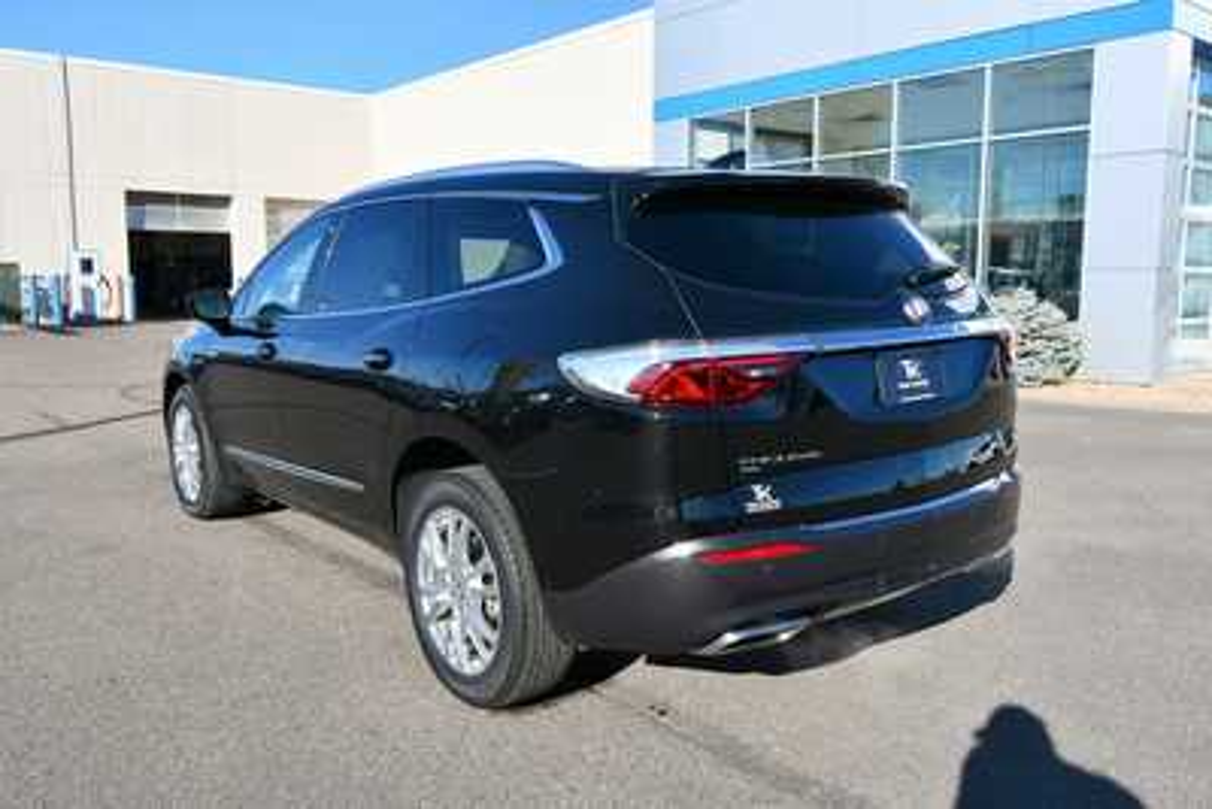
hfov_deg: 61.9
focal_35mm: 30
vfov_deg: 43.6
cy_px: 404
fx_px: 1010
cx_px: 606
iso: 110
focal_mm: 20
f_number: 8
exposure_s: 1/250
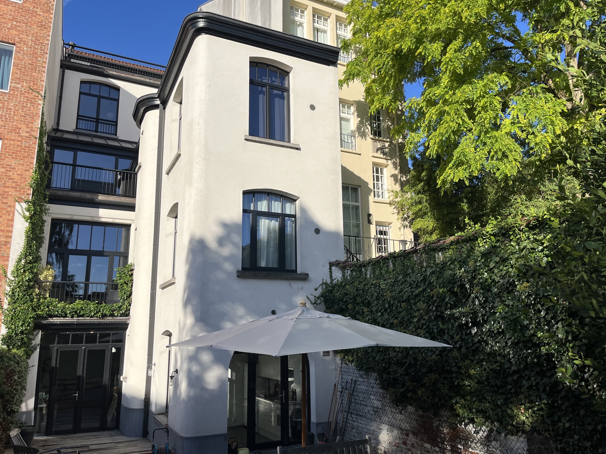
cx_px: 303
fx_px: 455
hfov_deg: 67.3
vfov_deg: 53.1
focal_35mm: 26
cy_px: 227
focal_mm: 5.1
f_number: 1.6
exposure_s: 1/4651
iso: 50
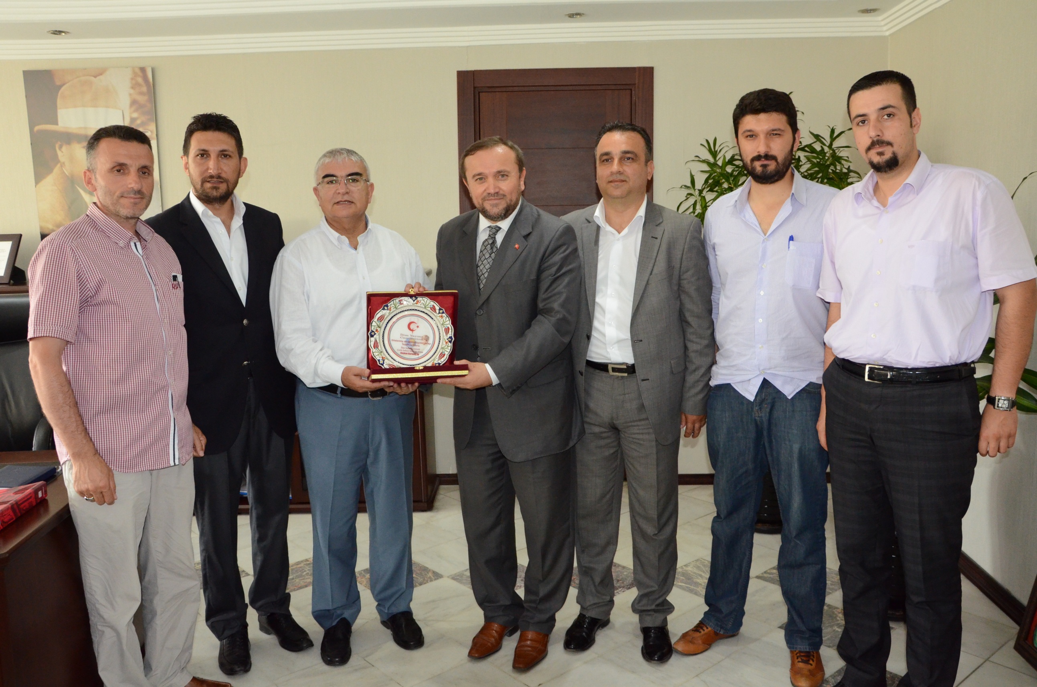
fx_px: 776
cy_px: 344
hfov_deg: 67.5
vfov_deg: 47.7
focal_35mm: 27
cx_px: 518
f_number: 6.3
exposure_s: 1/60
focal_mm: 18
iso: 2500
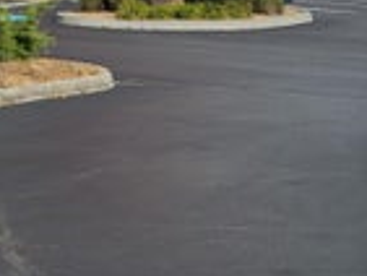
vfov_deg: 12.2
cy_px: -255
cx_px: -461
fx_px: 1157
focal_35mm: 109
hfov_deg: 13.9
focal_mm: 6.7
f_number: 1.8
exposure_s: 1/1395
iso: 16
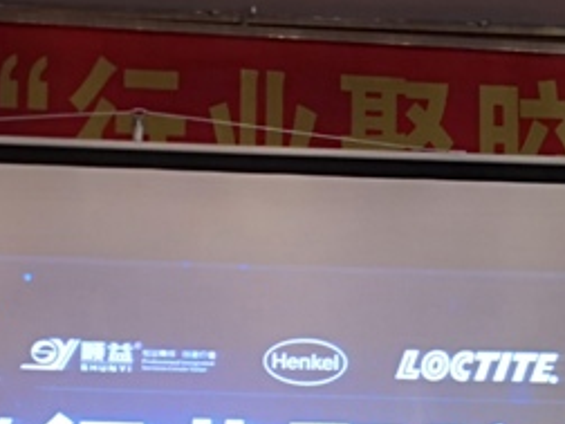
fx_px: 1812
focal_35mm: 111
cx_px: 197
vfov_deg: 13.1
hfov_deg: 17.7
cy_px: 467
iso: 200
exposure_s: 1/33.3
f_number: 1.6
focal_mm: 3.95
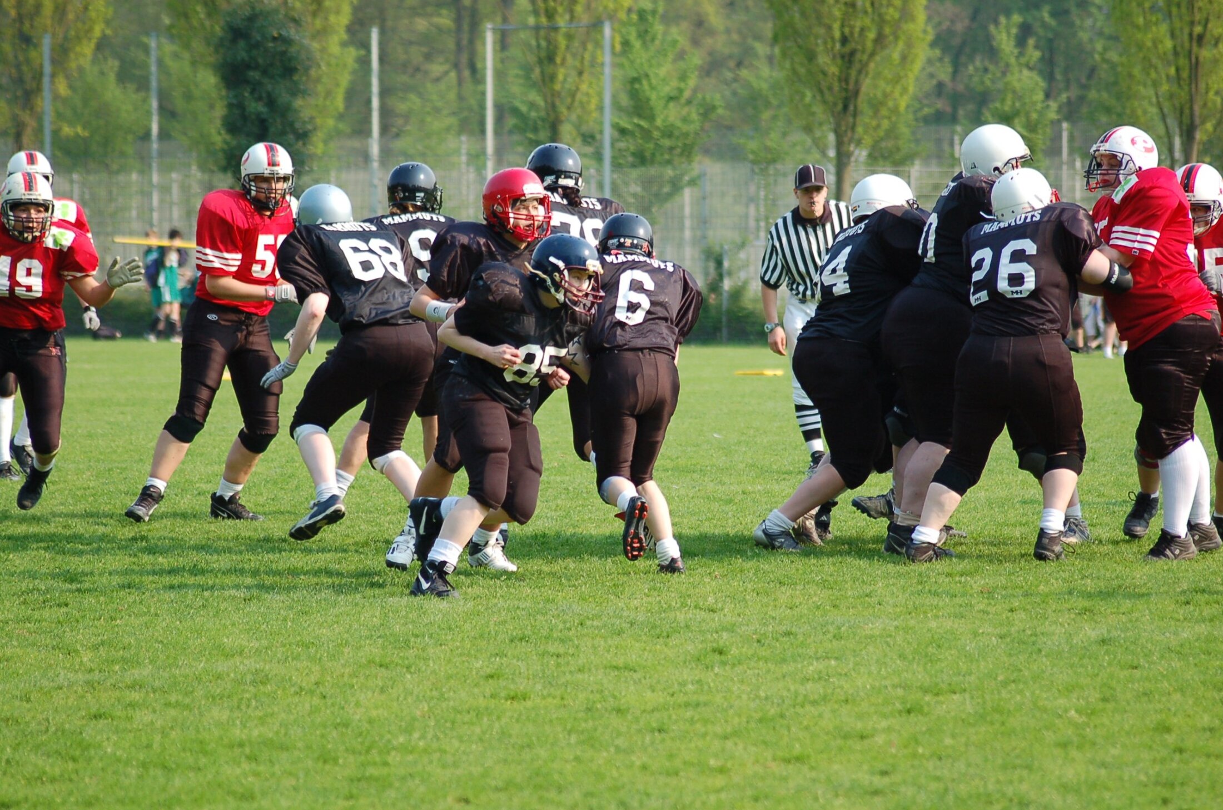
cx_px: 612
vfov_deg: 6.8
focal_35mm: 202
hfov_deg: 10.2
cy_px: 405
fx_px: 6866
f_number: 4.5
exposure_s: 1/1000
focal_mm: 135
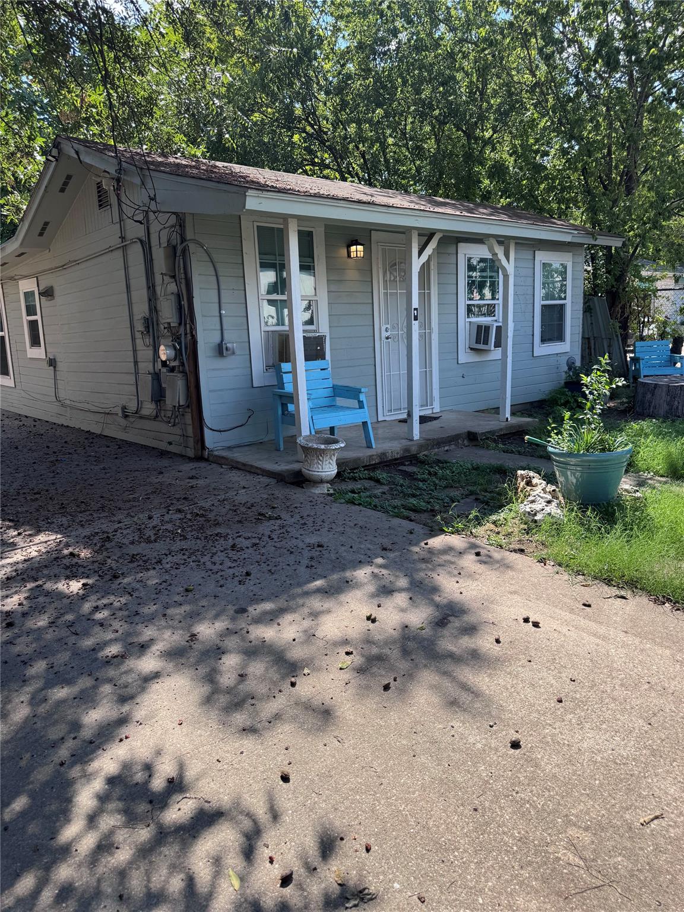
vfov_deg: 71.6
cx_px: 342
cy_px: 456
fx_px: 632
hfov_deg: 56.8
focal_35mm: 24
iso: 80
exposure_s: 1/1767
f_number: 1.78
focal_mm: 6.76
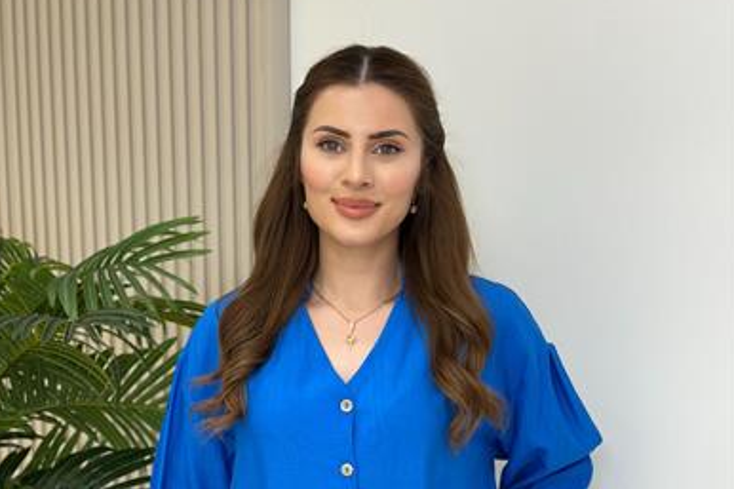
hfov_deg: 29.3
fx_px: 1406
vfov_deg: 19.2
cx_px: 359
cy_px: 480
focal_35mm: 69
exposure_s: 1/100
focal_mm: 6.86
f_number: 1.78
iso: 64
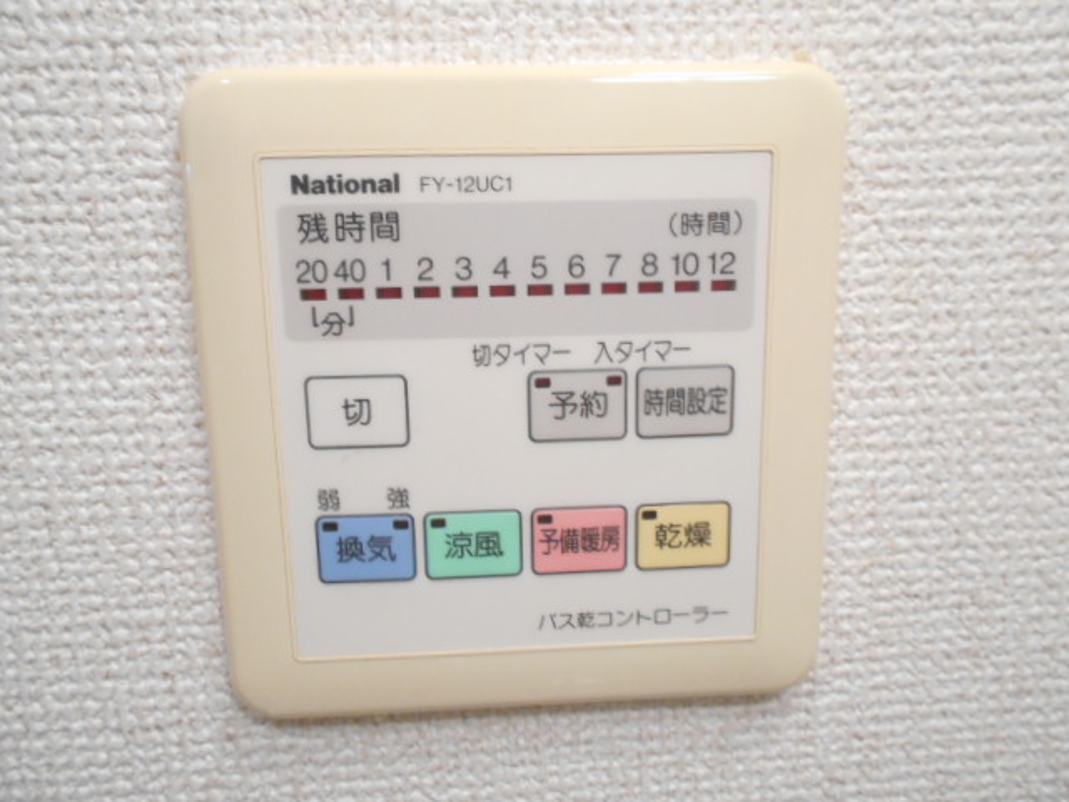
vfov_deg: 53.1
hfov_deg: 67.3
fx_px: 803
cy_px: 401
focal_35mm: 26
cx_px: 534
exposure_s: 1/30
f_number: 3.2
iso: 400
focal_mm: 4.6
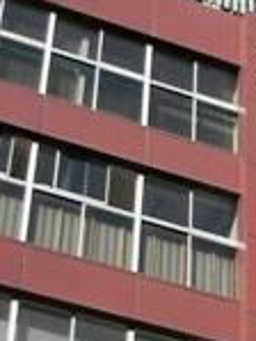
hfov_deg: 9.3
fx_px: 1477
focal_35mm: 150
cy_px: 419
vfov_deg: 12.8
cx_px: 507
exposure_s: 1/365
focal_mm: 5.8
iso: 50
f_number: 3
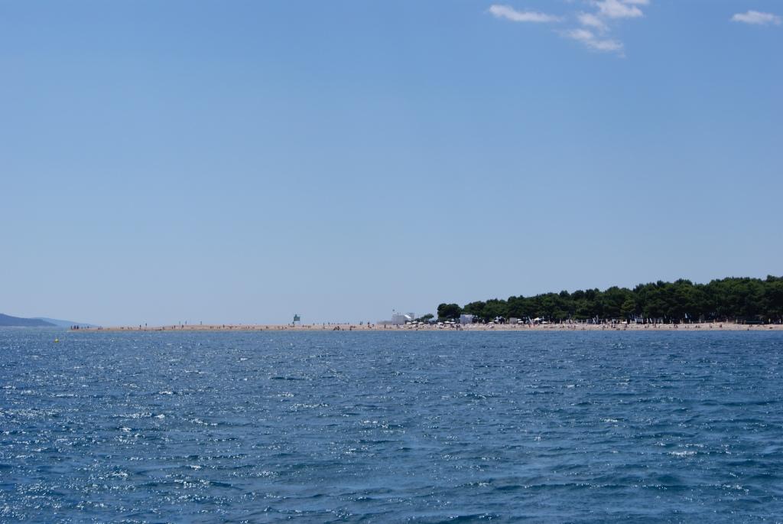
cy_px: 262
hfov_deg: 24.6
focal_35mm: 82
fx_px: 1796
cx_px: 392
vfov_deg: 16.6
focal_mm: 55
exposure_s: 1/250
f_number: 13
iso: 100
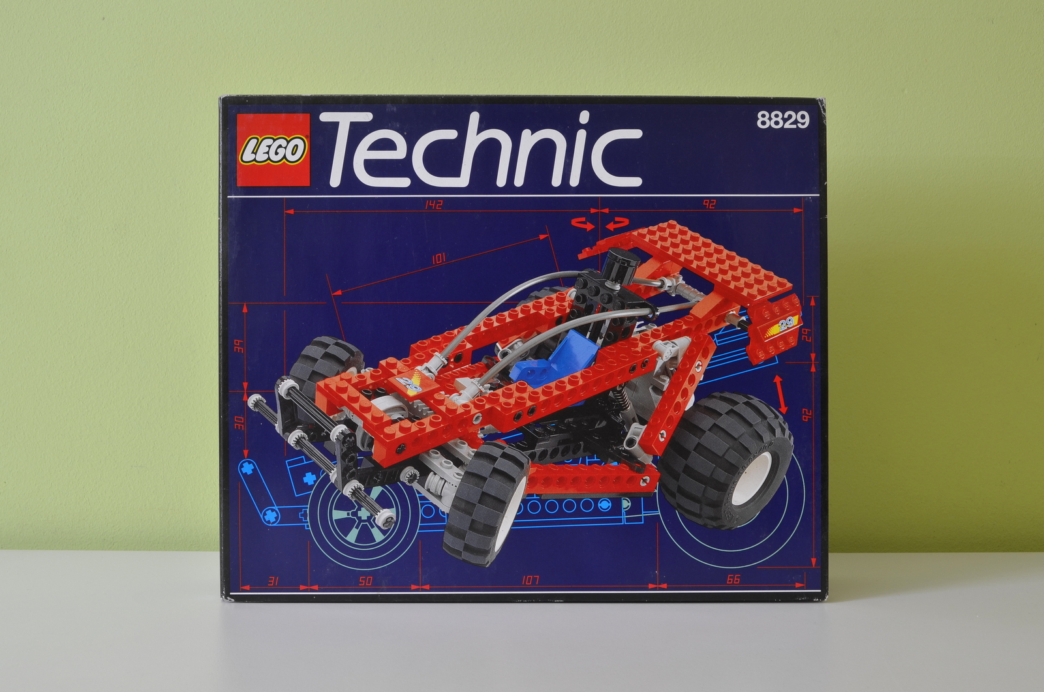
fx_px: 1129
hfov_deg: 49.6
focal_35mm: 39
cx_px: 522
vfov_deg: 34.1
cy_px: 346
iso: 125
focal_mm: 26
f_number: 10
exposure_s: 1
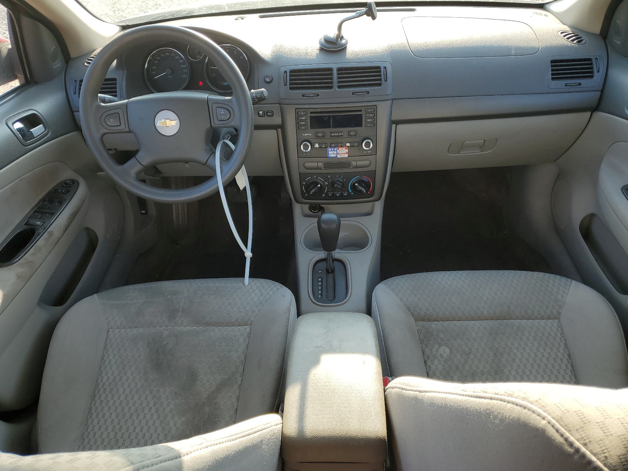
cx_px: 314
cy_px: 236
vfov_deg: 53.1
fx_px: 472
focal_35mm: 26
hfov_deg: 67.3
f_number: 1.5
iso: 50
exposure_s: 1/385
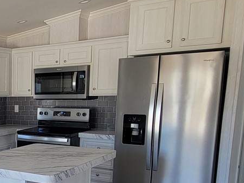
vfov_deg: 30.8
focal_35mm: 46
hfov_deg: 34.0
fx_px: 324
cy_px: 144
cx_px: -43
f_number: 2.2
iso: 64
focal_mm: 2.2
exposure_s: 1/60
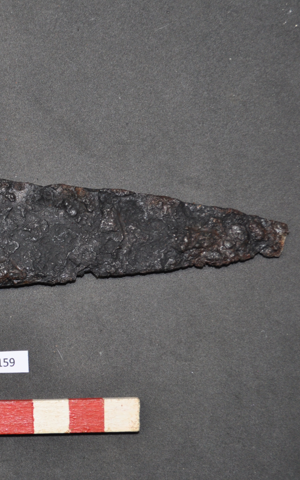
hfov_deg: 14.4
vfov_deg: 23.6
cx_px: -46
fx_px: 1151
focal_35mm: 88
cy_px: 240
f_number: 5
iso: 500
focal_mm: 38
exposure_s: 1/60
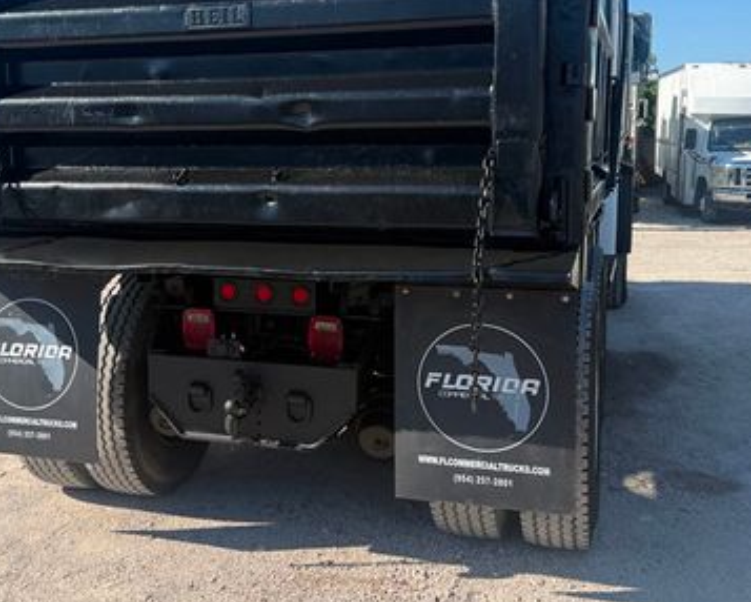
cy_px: 232
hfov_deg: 43.6
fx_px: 934
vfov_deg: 35.5
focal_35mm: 42
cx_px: 311
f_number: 1.78
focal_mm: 6.76
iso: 80
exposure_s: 1/3145
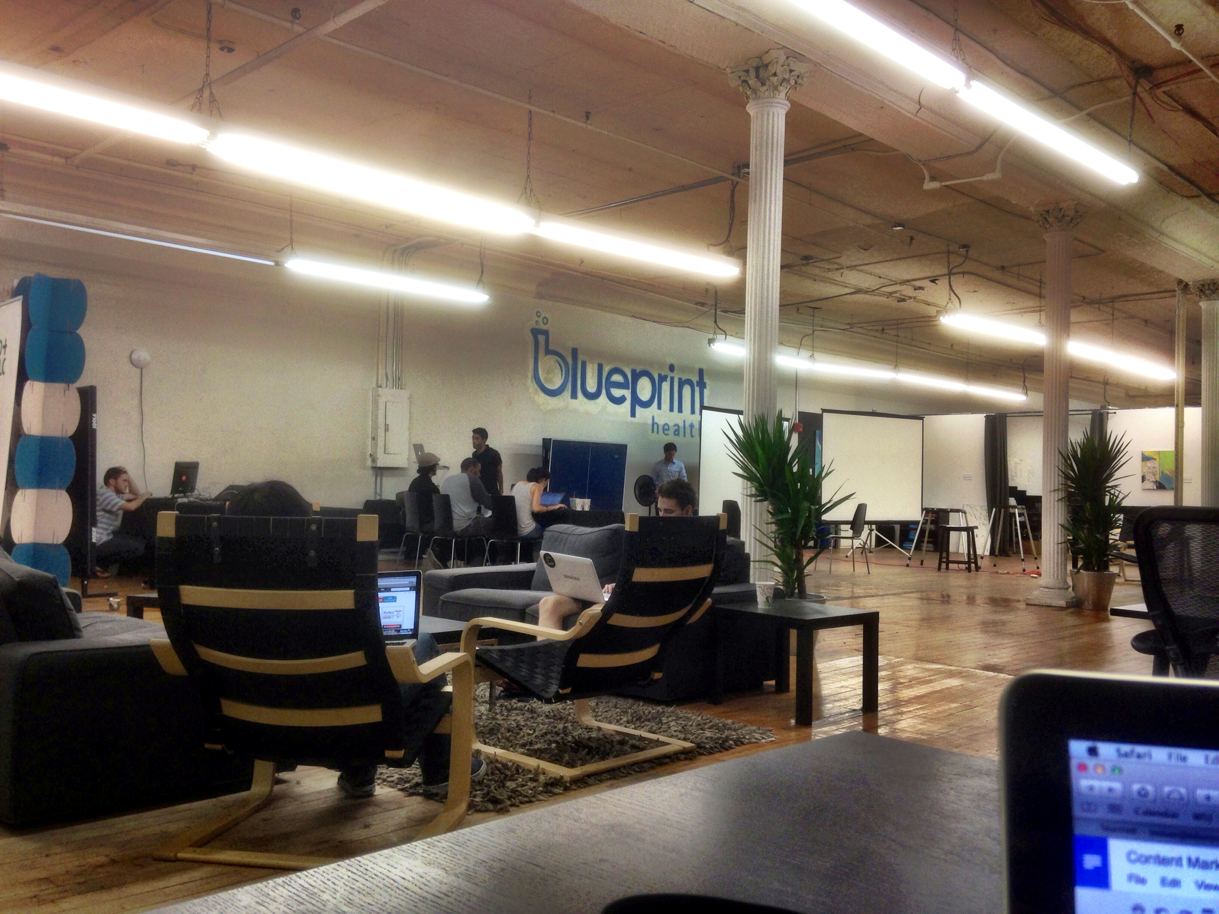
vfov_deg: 42.9
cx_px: 610
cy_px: 457
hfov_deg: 55.4
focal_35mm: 33
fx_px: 1162
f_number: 2.4
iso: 50
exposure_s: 1/40
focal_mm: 4.13
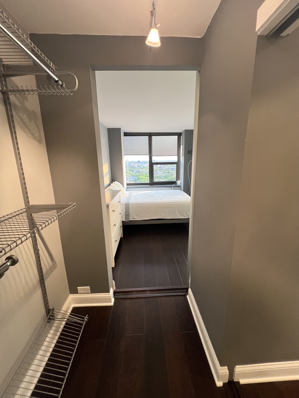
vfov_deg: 106.2
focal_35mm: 13
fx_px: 150
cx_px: 150
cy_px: 199
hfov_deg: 89.9
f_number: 1.8
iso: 200
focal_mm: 1.57
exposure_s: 1/120
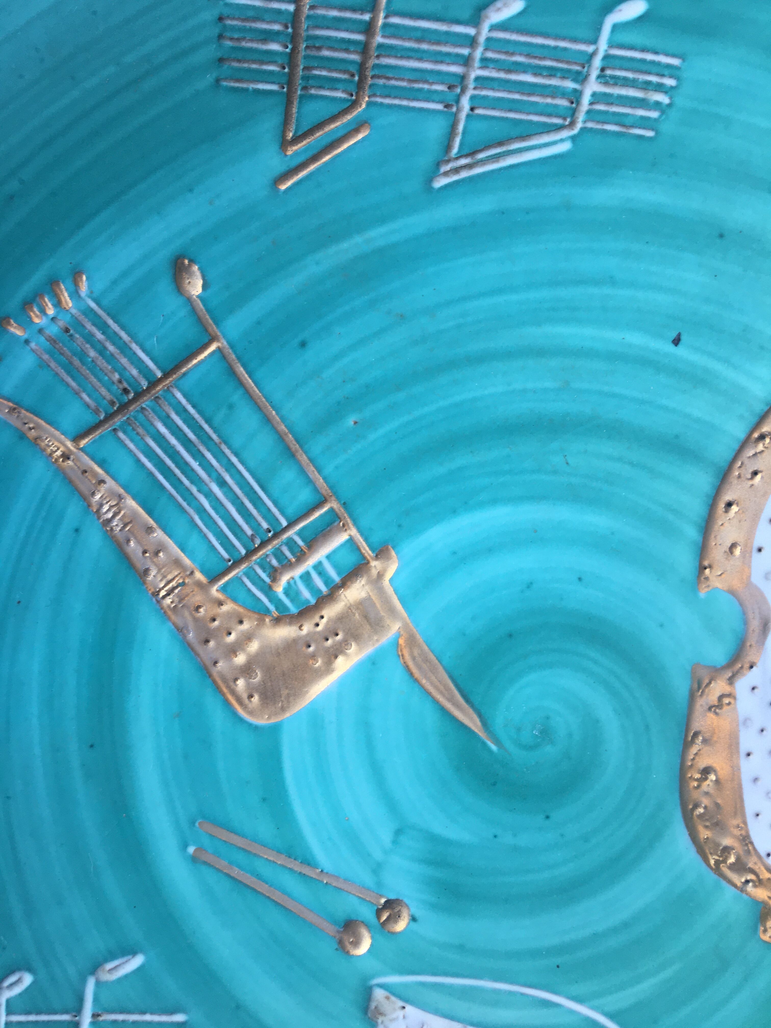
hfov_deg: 48.2
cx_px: 386
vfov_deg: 61.7
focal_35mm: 29
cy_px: 514
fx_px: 861
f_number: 2.2
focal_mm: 4.15
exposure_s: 1/50
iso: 25
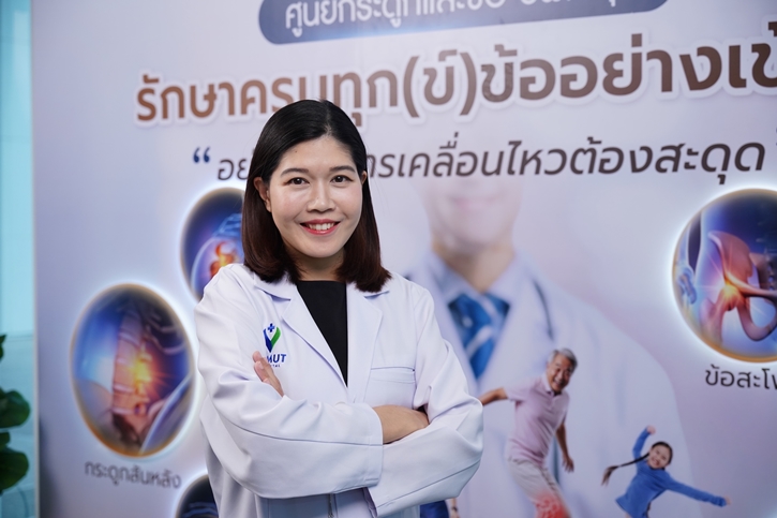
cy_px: 259
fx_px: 1273
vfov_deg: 23.0
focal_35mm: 59
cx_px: 388
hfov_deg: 33.9
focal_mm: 59
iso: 400
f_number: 4
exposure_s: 1/160
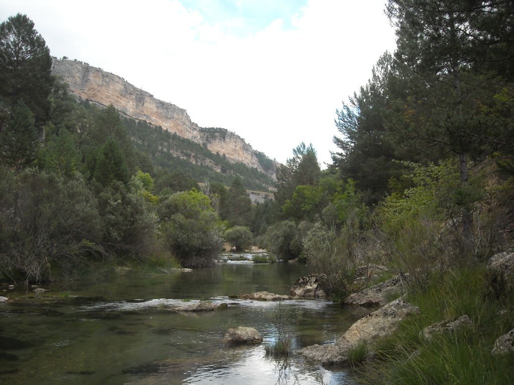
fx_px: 520
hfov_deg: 52.6
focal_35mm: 35
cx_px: 257
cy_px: 192
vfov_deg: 40.7
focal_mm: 5.7
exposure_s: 1/384
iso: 64
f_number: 2.8
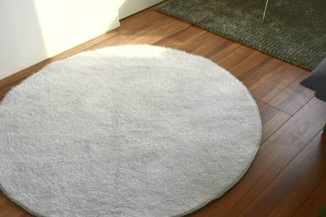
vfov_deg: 34.1
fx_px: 353
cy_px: 115
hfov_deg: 49.5
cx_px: 150
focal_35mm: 39
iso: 280
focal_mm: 24
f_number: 5.6
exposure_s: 1/250
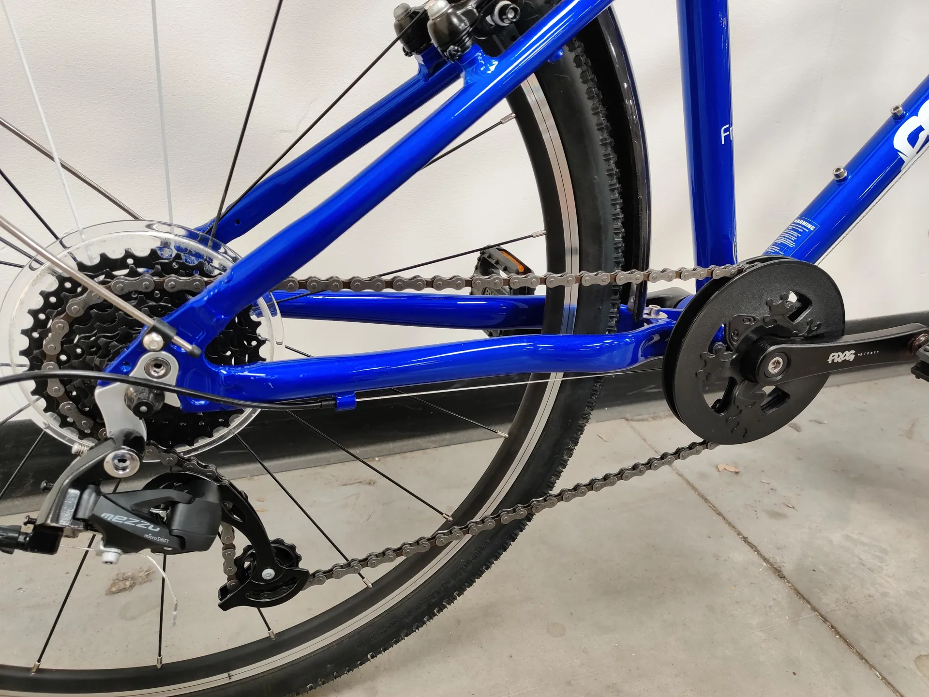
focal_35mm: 27
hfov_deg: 65.3
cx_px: 464
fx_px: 725
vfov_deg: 51.4
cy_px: 348
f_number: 1.65
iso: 400
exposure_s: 1/50
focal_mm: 4.75
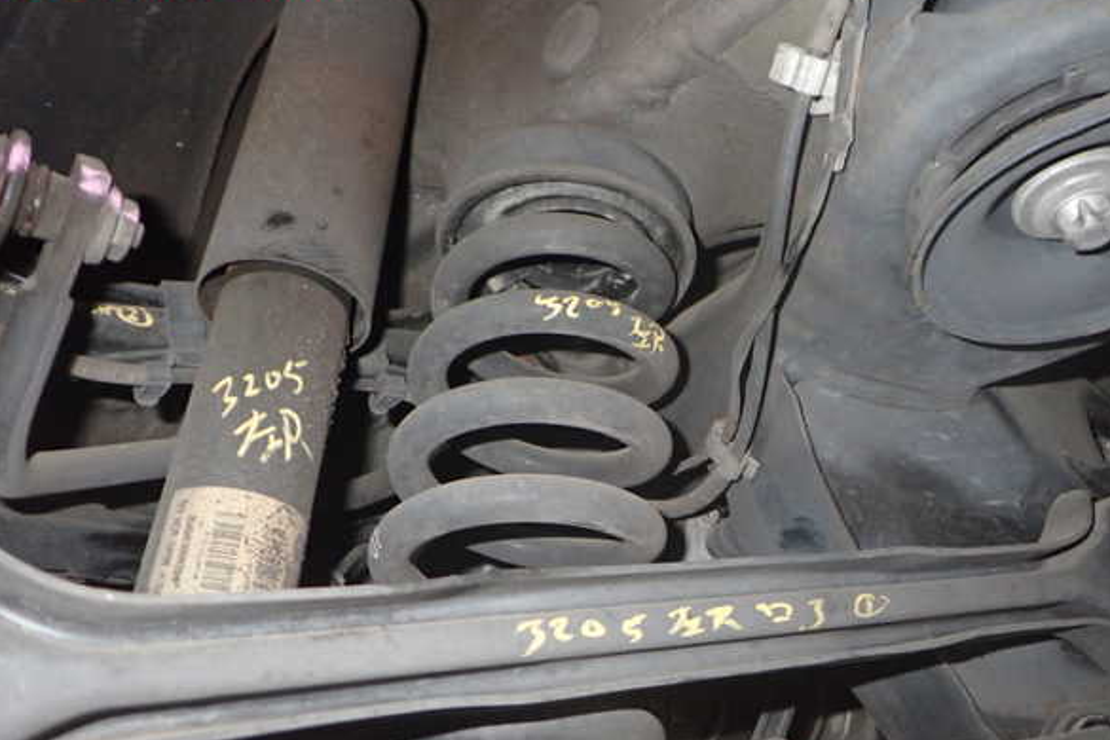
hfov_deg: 58.7
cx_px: 564
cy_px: 383
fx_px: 987
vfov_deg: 41.1
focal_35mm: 32
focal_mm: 5.4
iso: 640
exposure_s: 1/30
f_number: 6.3
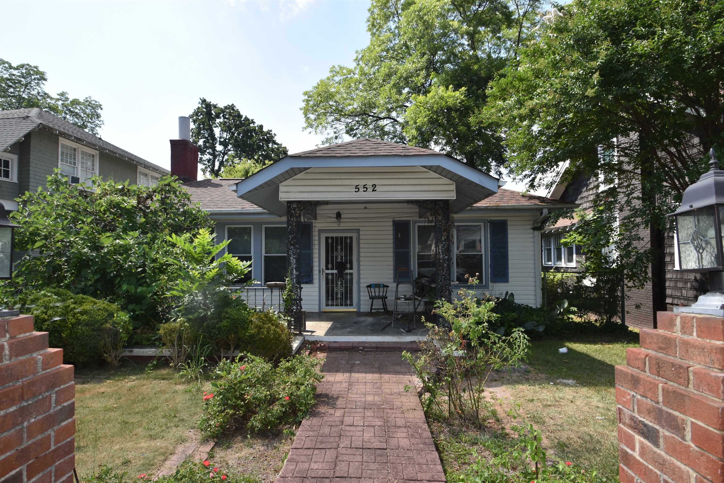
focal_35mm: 18
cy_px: 242
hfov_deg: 90.0
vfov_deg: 67.4
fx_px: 362
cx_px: 362
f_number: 7.1
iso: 100
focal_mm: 12
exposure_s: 1/200
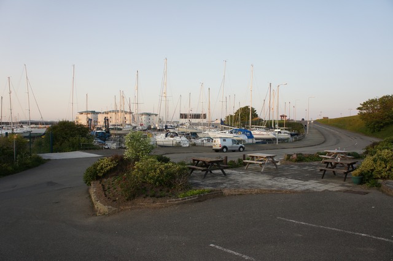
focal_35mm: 27
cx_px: 196
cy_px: 130
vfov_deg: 47.9
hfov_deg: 67.4
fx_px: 295
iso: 200
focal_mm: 18
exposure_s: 1/100
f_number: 5
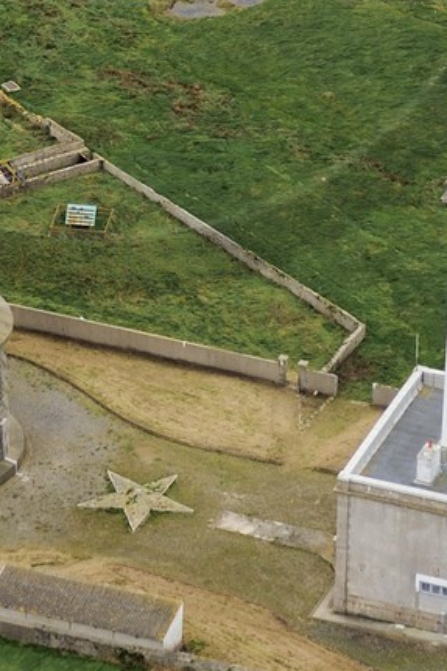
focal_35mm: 260
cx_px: 95
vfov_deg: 7.8
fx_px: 4846
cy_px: -188
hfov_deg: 5.3
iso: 400
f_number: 3.5
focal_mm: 70
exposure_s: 1/1000
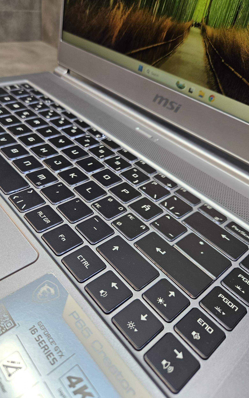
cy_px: 195
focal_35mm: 25
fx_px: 272
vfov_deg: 72.5
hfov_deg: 49.1
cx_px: 107
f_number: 1.8
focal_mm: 5.4
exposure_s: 1/180
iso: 160
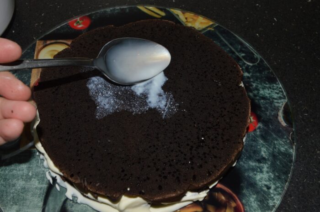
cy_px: 106
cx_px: 160
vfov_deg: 36.8
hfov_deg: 53.2
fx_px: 320
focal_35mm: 36
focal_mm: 24
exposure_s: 1/60
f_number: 8
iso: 100
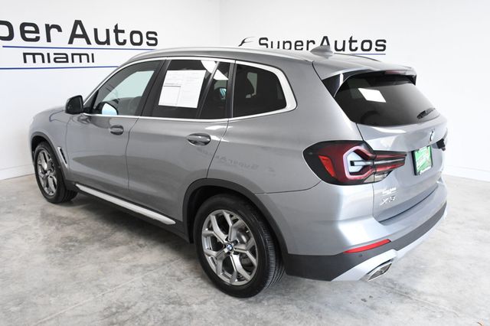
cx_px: 245
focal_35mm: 30
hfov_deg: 62.0
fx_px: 408
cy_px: 163
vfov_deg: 43.6
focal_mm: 20
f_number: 9
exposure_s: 1/320
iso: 2500
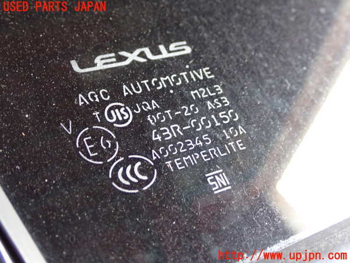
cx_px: 175
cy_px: 132
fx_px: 475
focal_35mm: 47
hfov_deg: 40.4
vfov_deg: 30.9
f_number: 3.1
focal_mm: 8.4
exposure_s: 1/50
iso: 800
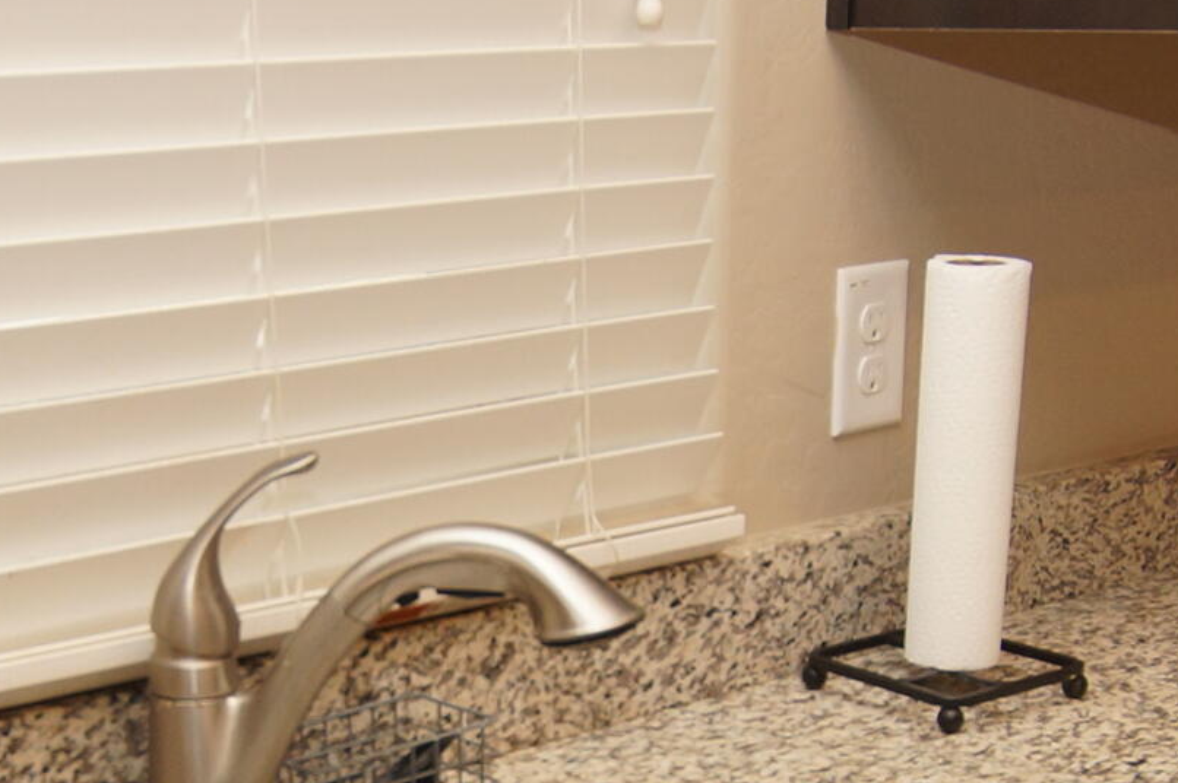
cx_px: 398
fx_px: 2191
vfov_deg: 19.7
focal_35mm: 67
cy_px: 768
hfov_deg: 29.9
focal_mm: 12
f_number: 4
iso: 200
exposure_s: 1/100
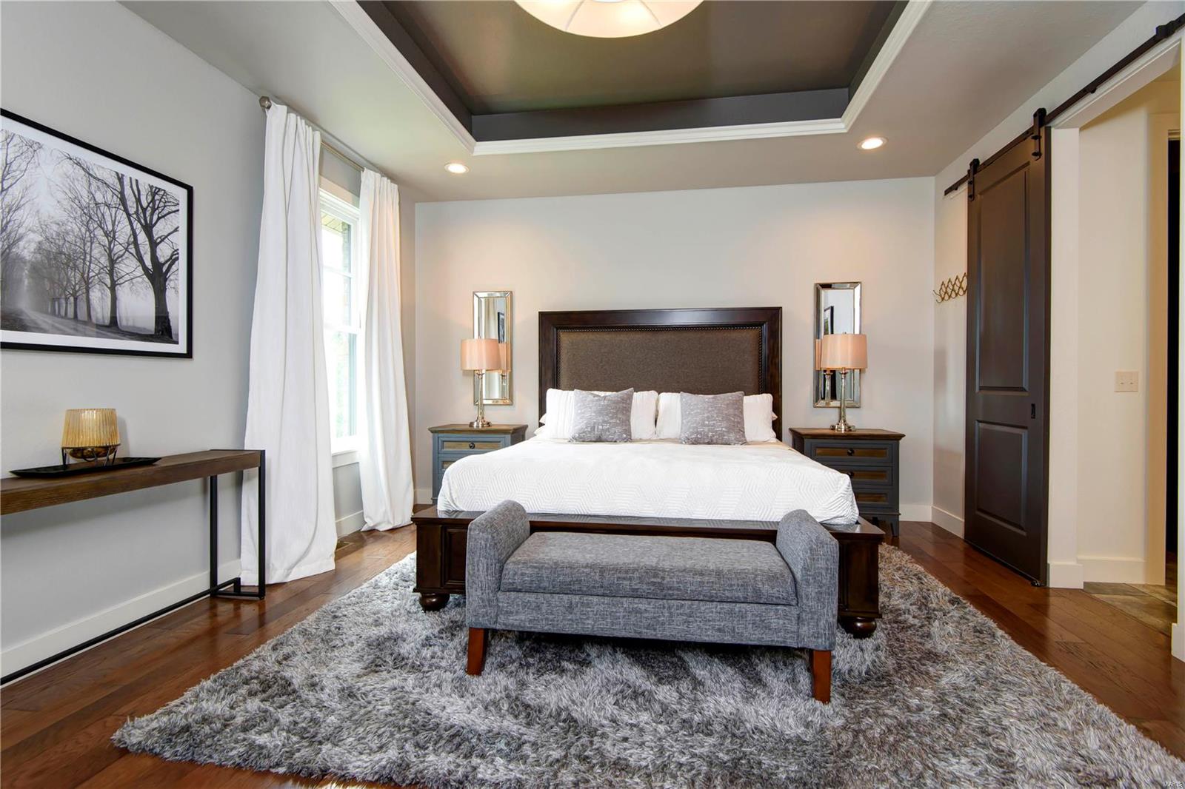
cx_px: 592
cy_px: 394
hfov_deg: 96.7
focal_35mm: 16
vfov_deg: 73.7
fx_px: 527
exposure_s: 1/45
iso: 400
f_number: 6.7
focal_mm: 16
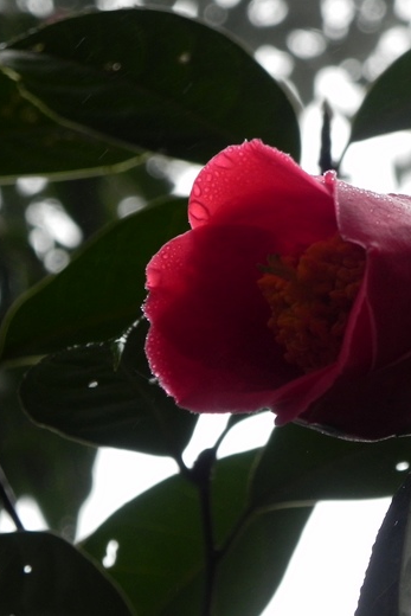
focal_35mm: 147
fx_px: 2516
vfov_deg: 14.0
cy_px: 306
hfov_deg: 9.3
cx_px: 285
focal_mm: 18.8
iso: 210
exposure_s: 1/124
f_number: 4
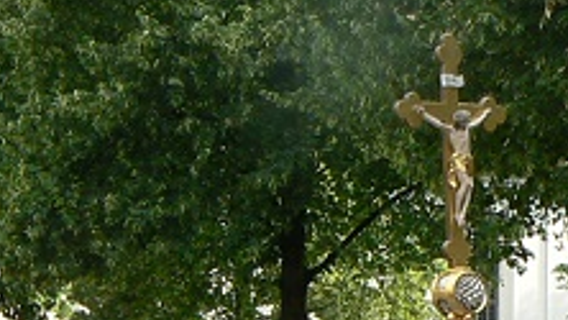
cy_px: 767
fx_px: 2395
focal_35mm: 159
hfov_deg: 13.5
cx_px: 225
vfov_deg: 7.2
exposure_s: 1/100
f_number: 5.6
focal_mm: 6
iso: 80
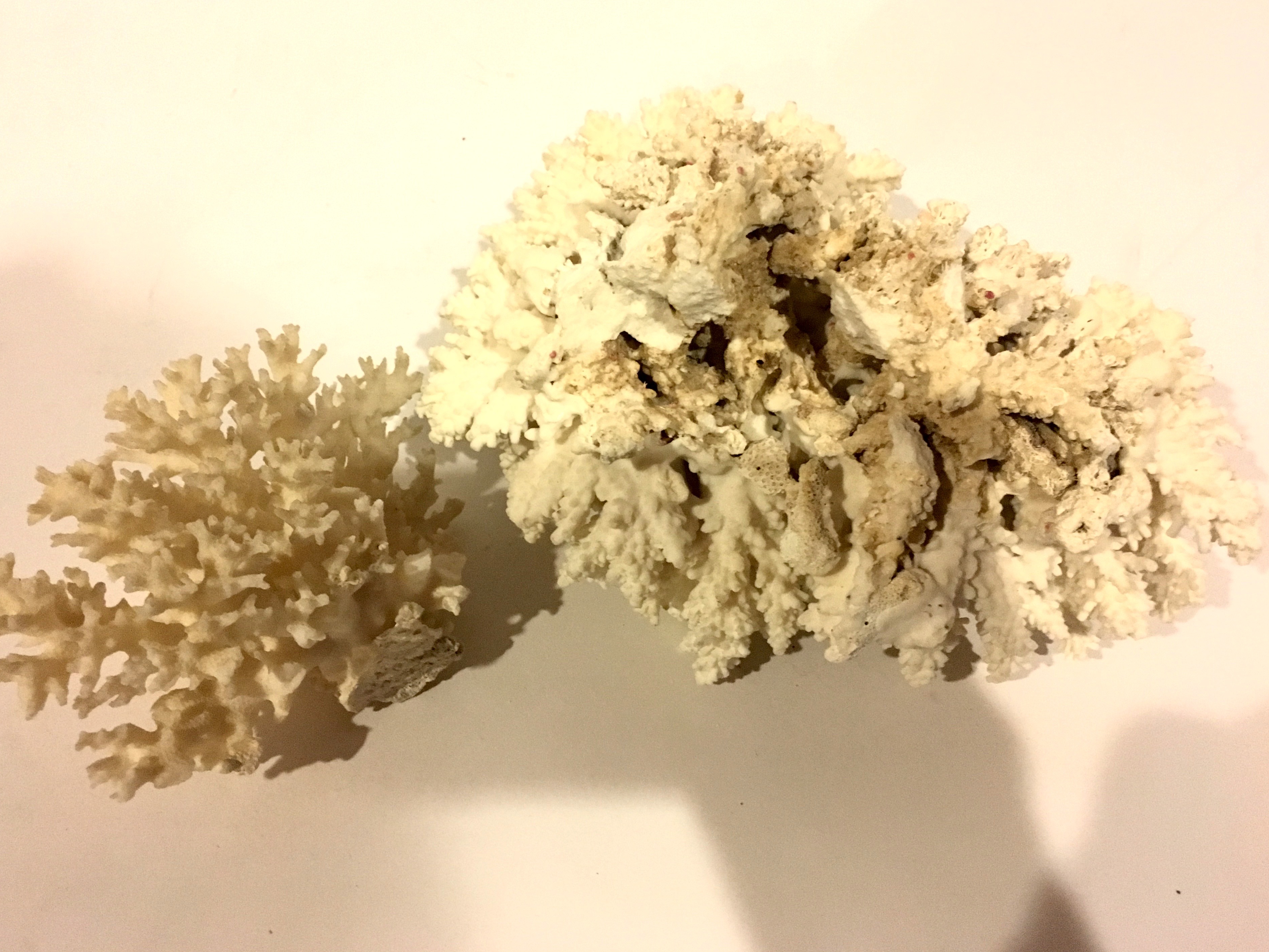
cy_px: 457
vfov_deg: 45.4
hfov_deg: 58.3
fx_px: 1136
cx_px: 595
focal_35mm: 31
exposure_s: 1/15
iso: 250
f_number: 2.2
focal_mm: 4.15
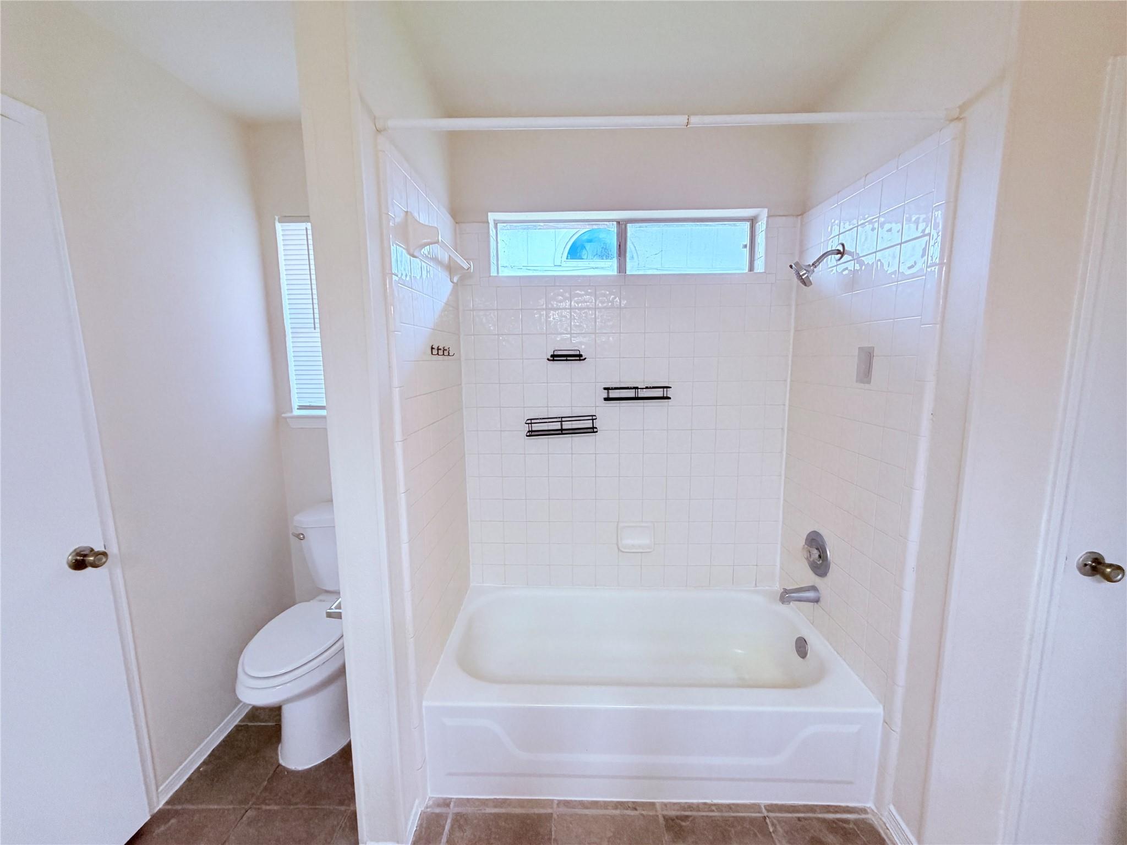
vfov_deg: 85.7
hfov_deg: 102.1
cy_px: 422
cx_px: 564
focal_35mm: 14
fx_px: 456
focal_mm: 2.22
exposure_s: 1/60
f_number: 2.2
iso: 200
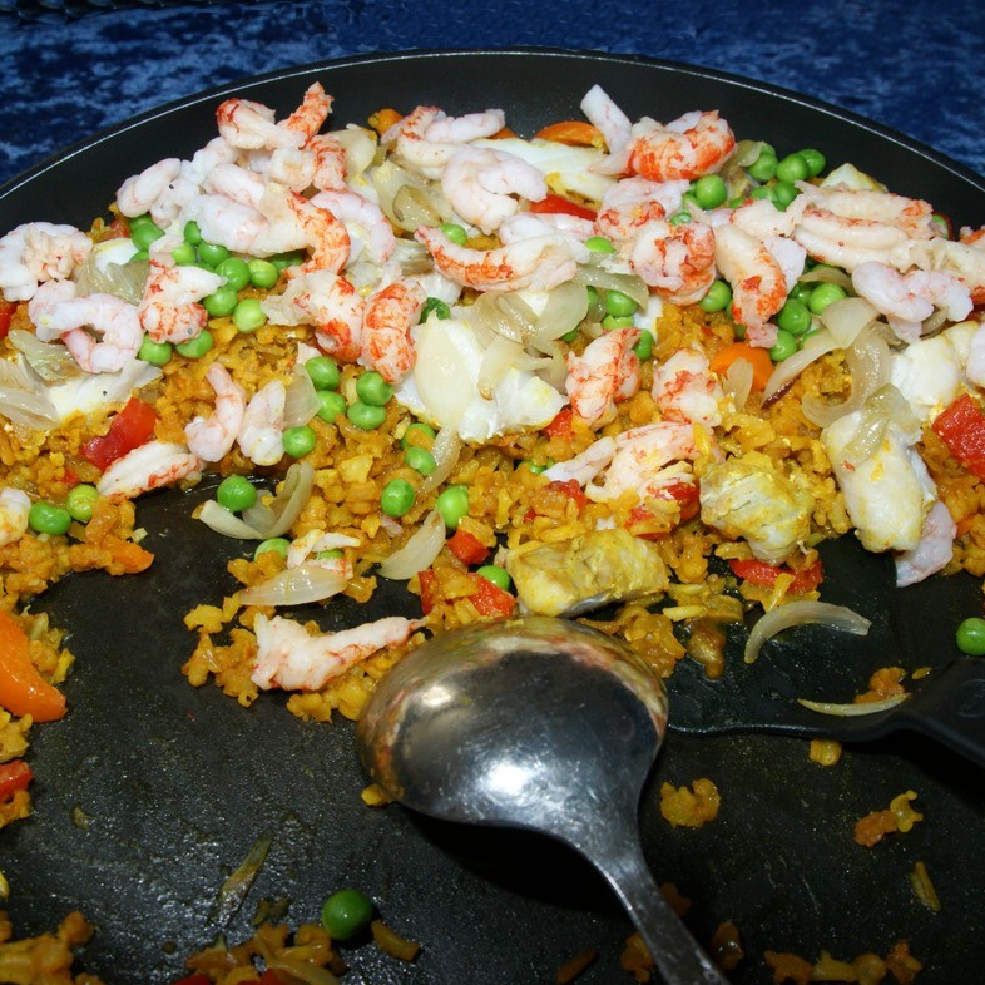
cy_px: 491
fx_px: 1127
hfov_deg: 47.2
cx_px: 450
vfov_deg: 47.2
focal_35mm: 35
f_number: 8
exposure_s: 1/60
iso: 400
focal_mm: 18
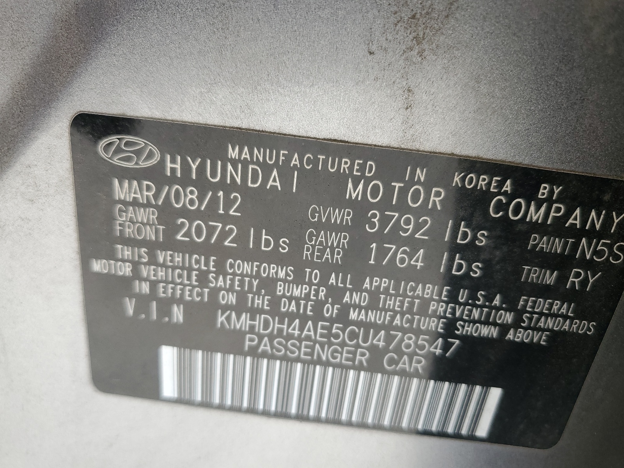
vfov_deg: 53.1
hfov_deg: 67.3
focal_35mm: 26
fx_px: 469
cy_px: 234
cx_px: 312
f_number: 1.5
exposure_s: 1/370
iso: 50
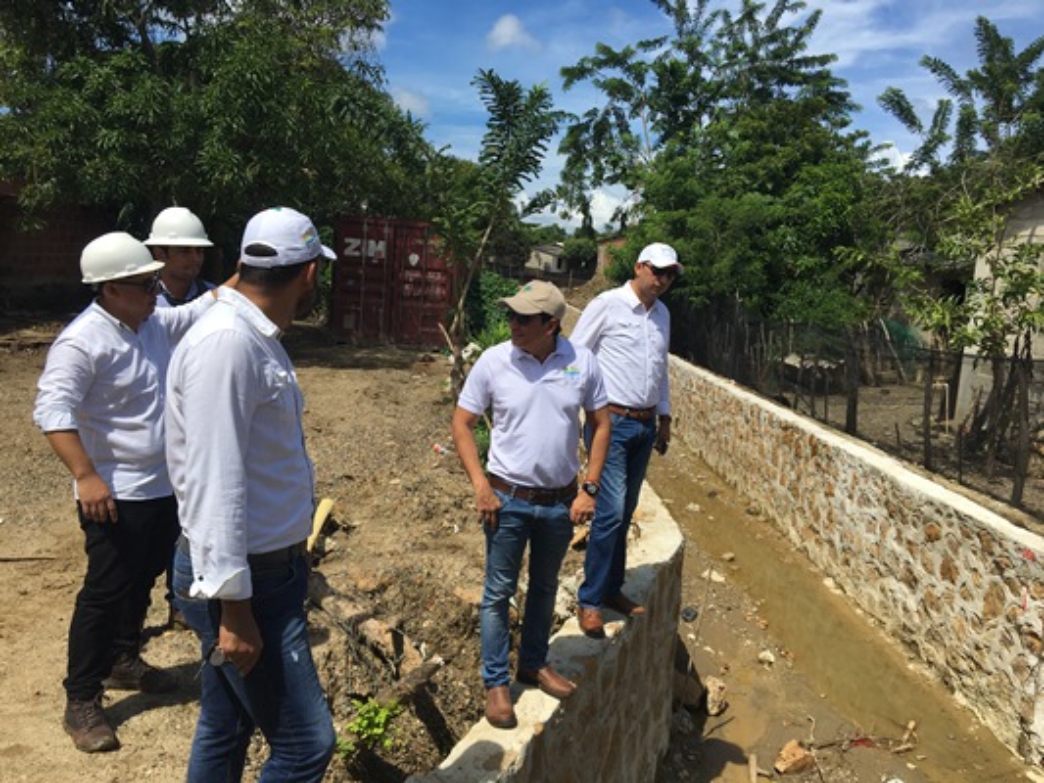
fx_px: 875
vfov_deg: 48.2
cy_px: 392
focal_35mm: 29
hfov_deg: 61.6
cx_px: 522
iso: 25
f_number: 2.2
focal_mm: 4.15
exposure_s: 1/2404
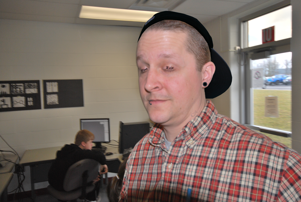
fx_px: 251
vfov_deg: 43.7
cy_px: 101
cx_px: 150
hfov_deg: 61.9
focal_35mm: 30
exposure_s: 1/60
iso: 200
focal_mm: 20
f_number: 5.6
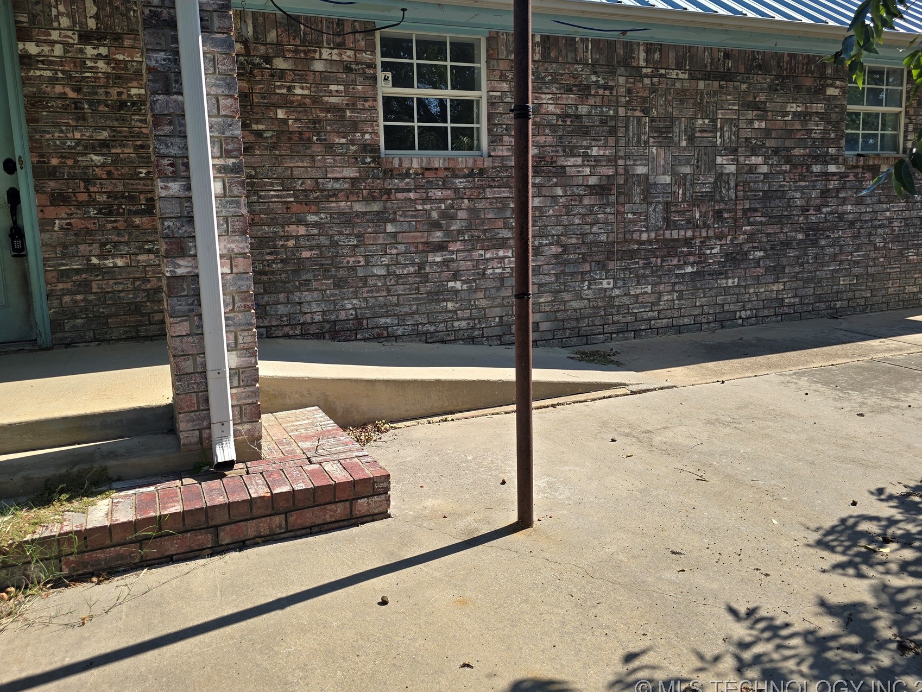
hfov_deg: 67.3
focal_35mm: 26
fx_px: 693
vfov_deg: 53.0
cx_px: 447
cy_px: 321
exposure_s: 1/456
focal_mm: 6.3
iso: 12
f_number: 1.7
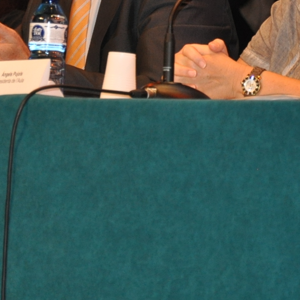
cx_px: 117
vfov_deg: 4.1
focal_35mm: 422
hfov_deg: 4.2
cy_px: -43
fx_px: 4138
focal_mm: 92
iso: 800
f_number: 5.6
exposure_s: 1/60
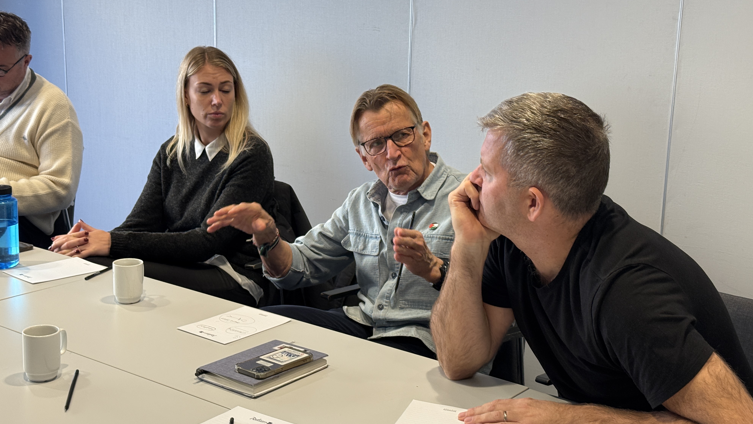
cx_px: 373
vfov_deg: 22.6
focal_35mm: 53
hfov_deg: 39.2
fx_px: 1058
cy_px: 208
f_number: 1.78
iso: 160
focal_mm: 6.76
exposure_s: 1/100
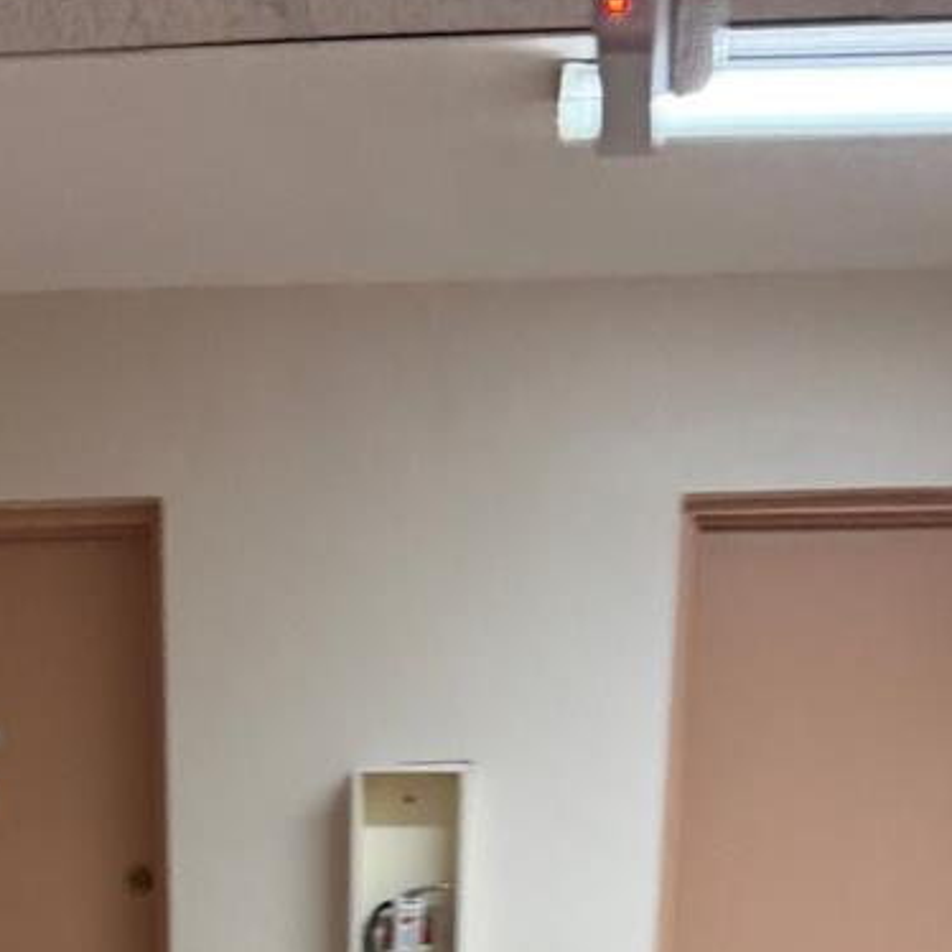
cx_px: 270
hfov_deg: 25.1
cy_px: 1410
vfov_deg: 21.5
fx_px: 2116
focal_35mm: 68
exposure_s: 1/60
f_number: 1.78
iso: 200
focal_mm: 6.76
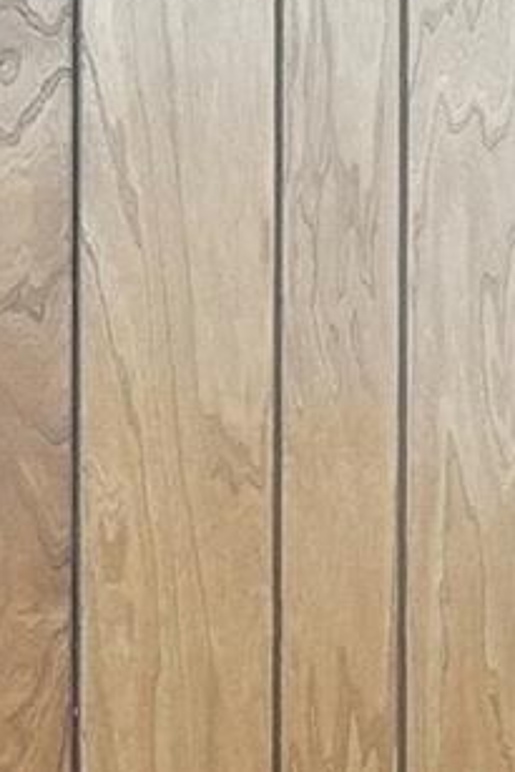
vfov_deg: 16.5
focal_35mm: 122
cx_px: 2274
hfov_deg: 7.1
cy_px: 44
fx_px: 2615
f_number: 4
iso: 800
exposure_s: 1/1000
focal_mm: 10
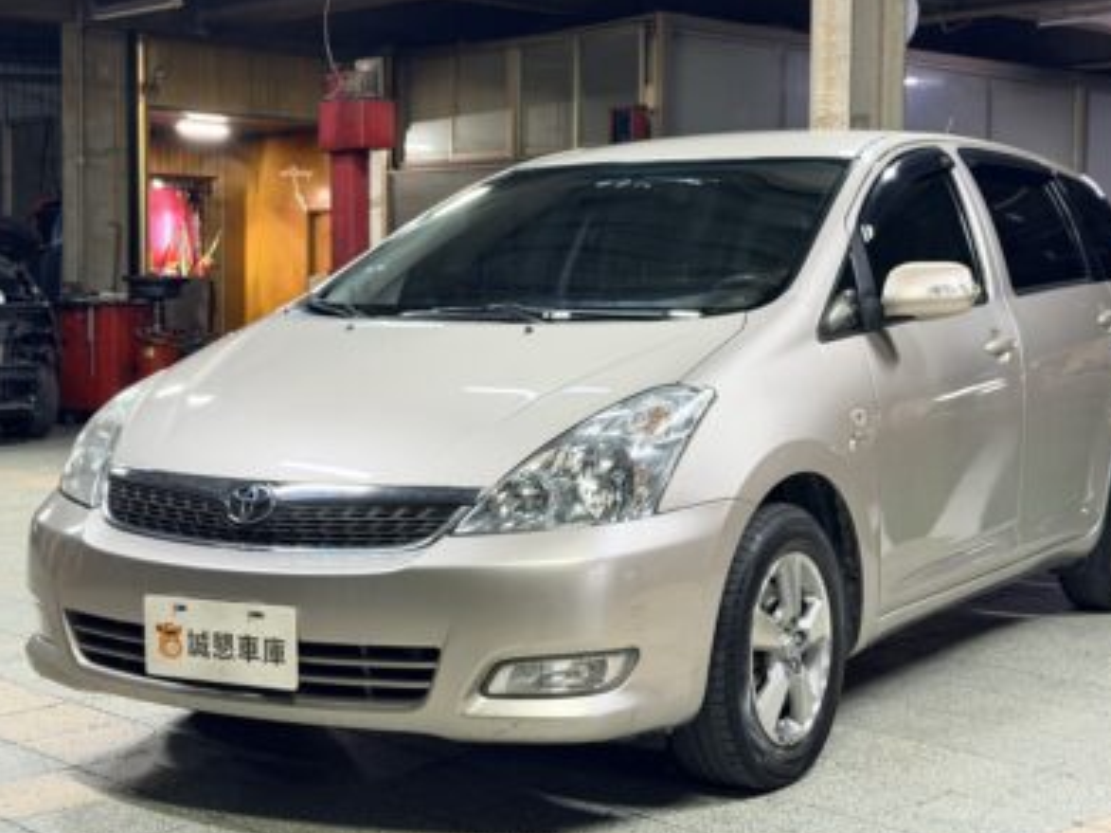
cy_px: 387
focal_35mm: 59
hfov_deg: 32.7
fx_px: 1893
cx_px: 608
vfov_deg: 24.8
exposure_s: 1/40
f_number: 1.78
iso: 500
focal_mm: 6.76
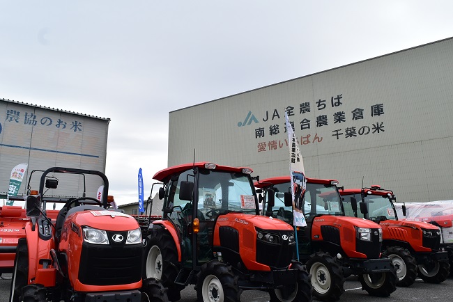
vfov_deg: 43.6
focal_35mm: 30
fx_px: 378
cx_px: 226
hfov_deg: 61.9
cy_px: 151
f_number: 10
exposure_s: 1/400
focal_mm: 20
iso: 400
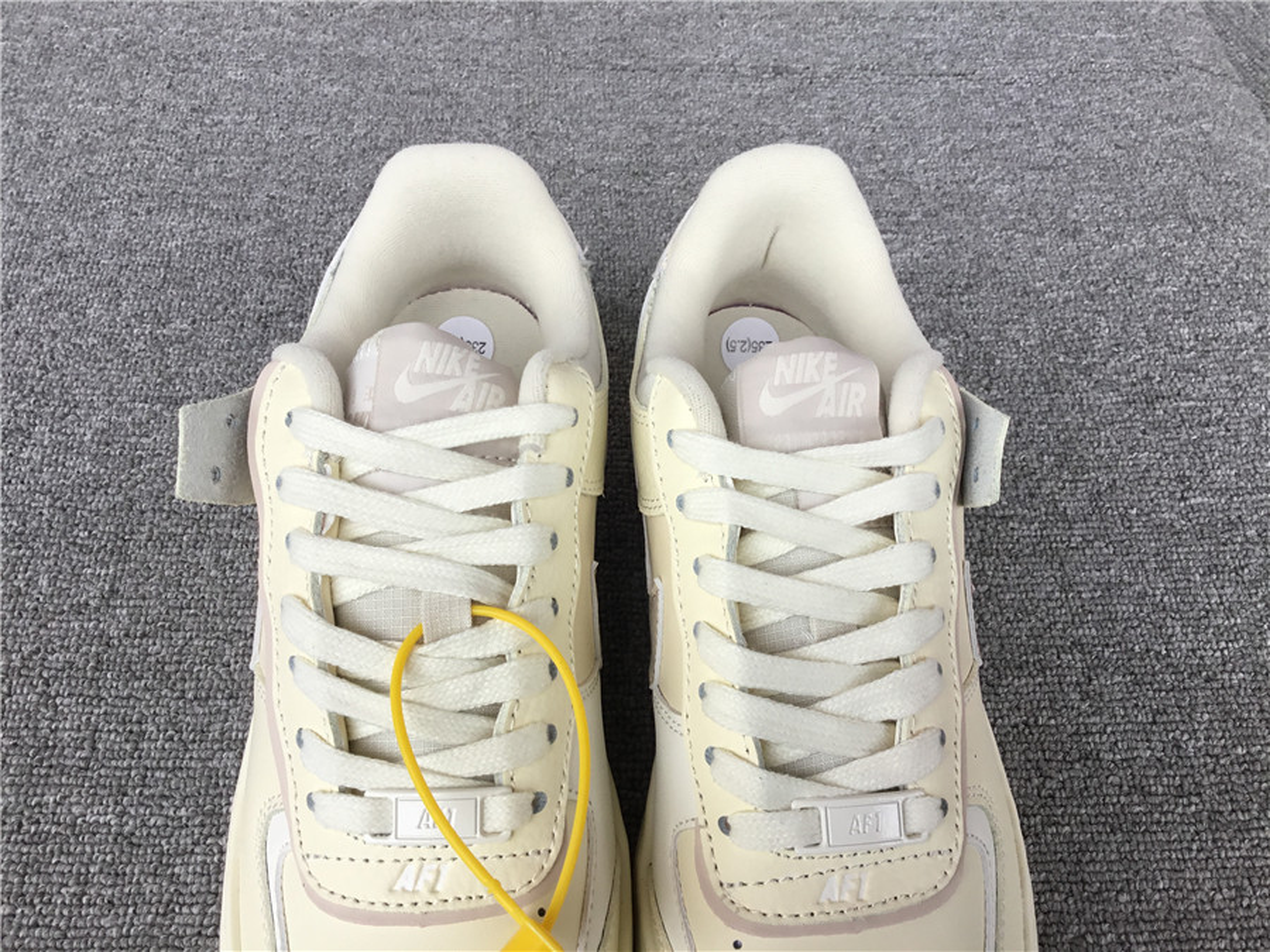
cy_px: 476
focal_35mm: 31
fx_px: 1137
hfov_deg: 58.4
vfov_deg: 45.4
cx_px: 635
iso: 25
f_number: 2.4
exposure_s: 1/149
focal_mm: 3.3
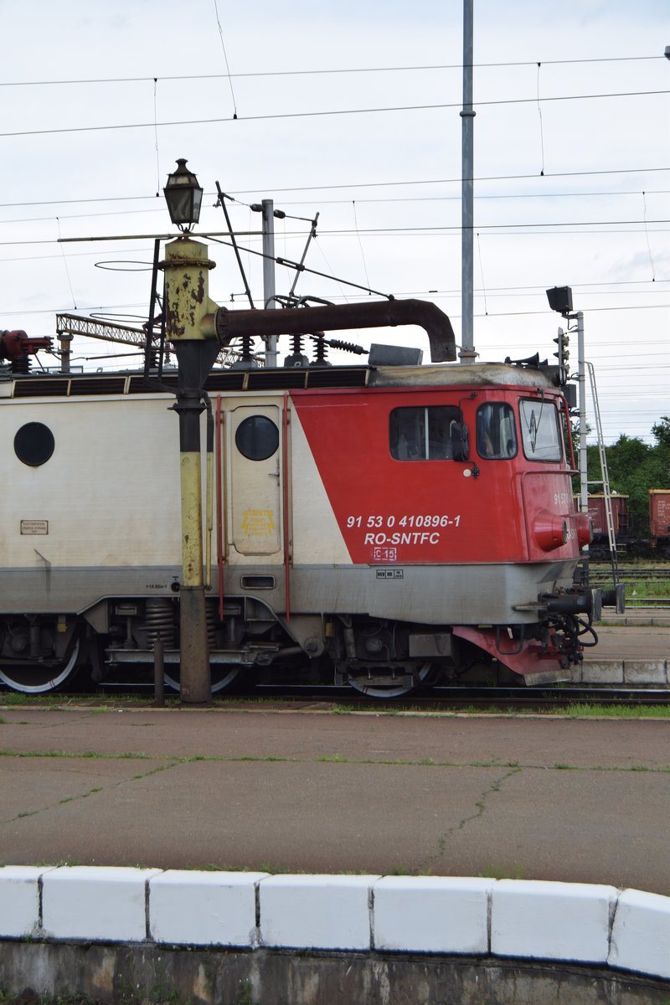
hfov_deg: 18.9
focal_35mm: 72
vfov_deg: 28.1
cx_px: 335
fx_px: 2010
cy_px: 502
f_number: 9
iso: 200
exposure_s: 1/320
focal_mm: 48
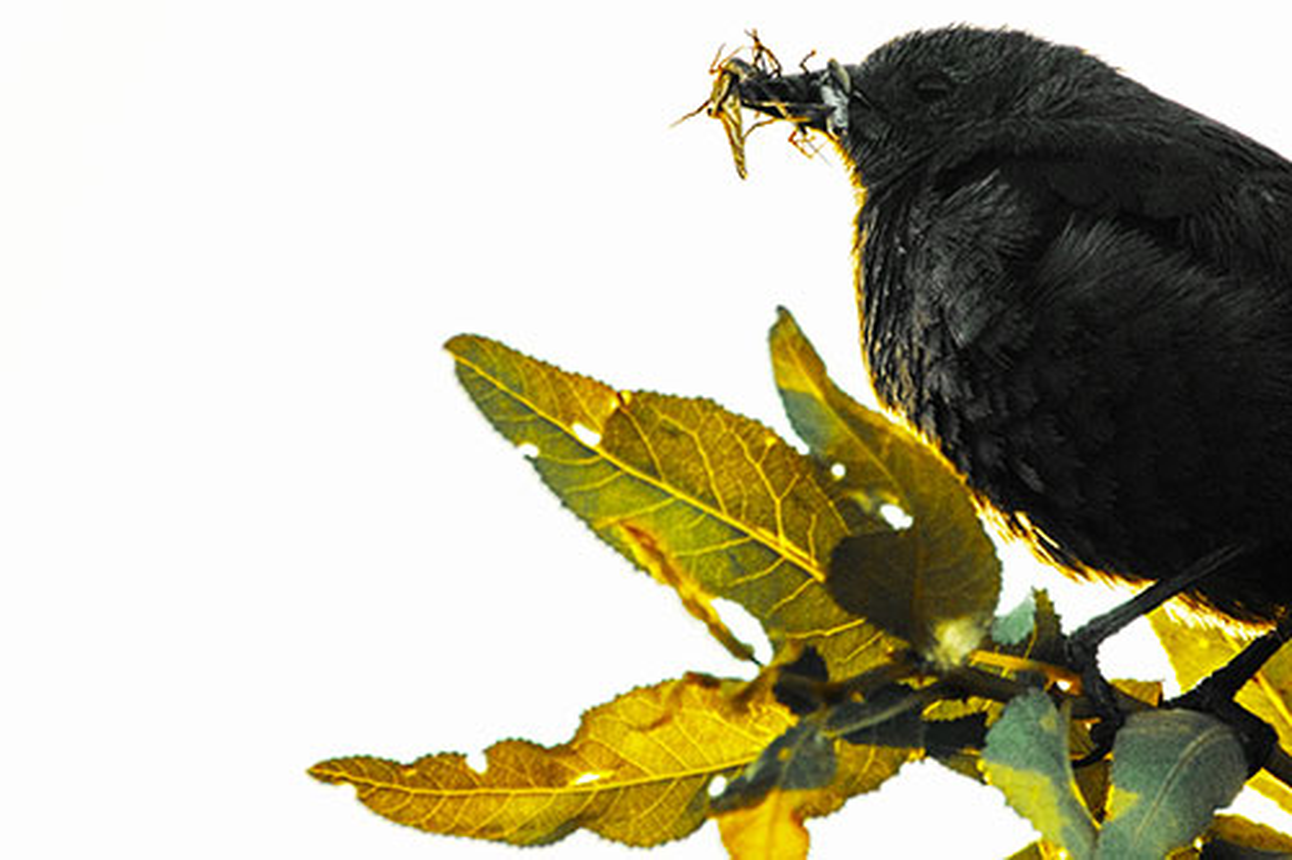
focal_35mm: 1050
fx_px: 37669
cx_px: 646
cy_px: 430
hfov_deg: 2.0
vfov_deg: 1.3
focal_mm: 1050
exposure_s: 1/1250
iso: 1000
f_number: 12
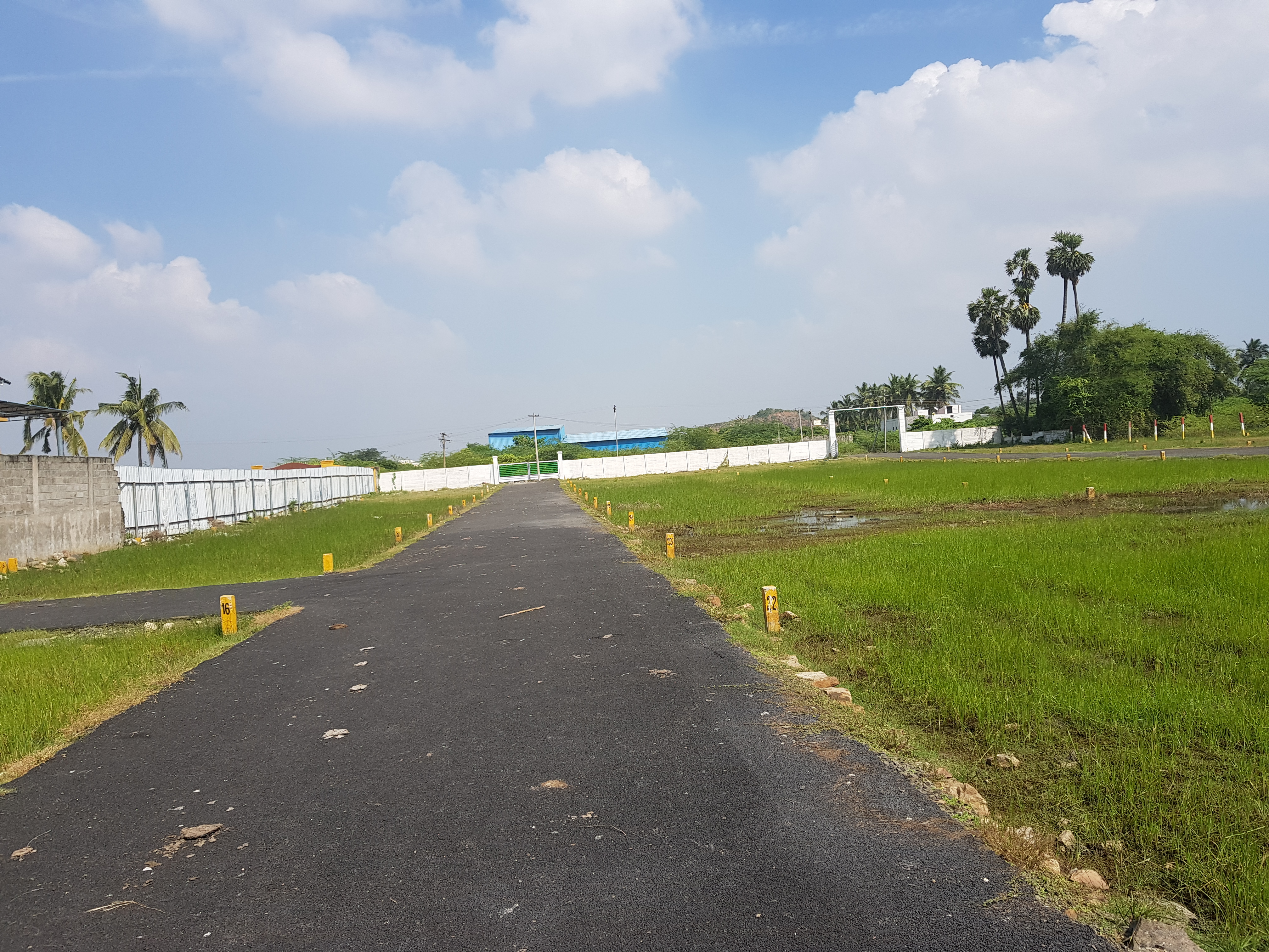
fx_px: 953
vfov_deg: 53.1
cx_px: 634
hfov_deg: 67.3
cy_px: 476
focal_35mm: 26
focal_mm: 4.2
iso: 40
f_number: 1.7
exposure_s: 1/2312
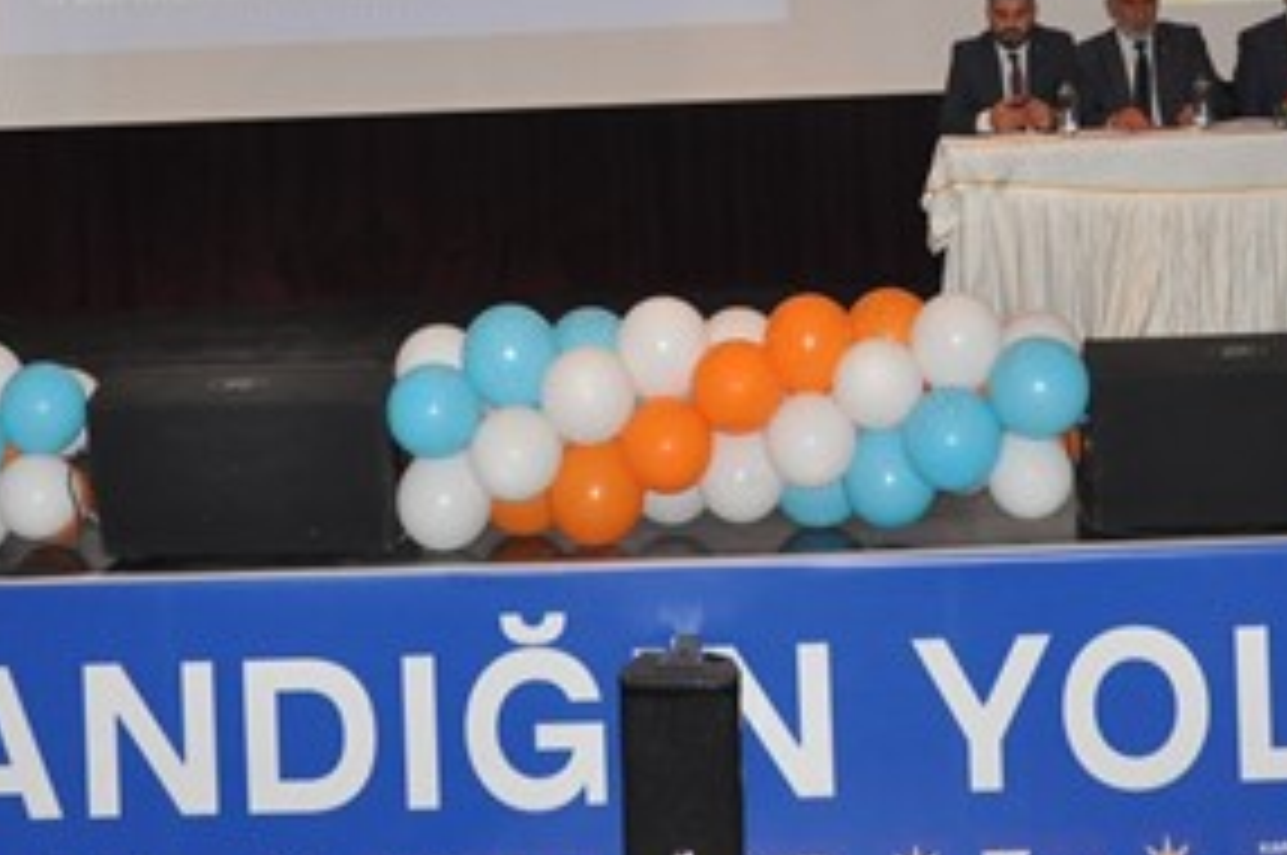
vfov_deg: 17.6
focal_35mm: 75
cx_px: 729
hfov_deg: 27.0
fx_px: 2678
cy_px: -54
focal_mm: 22
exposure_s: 1/60
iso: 1250
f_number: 4.5
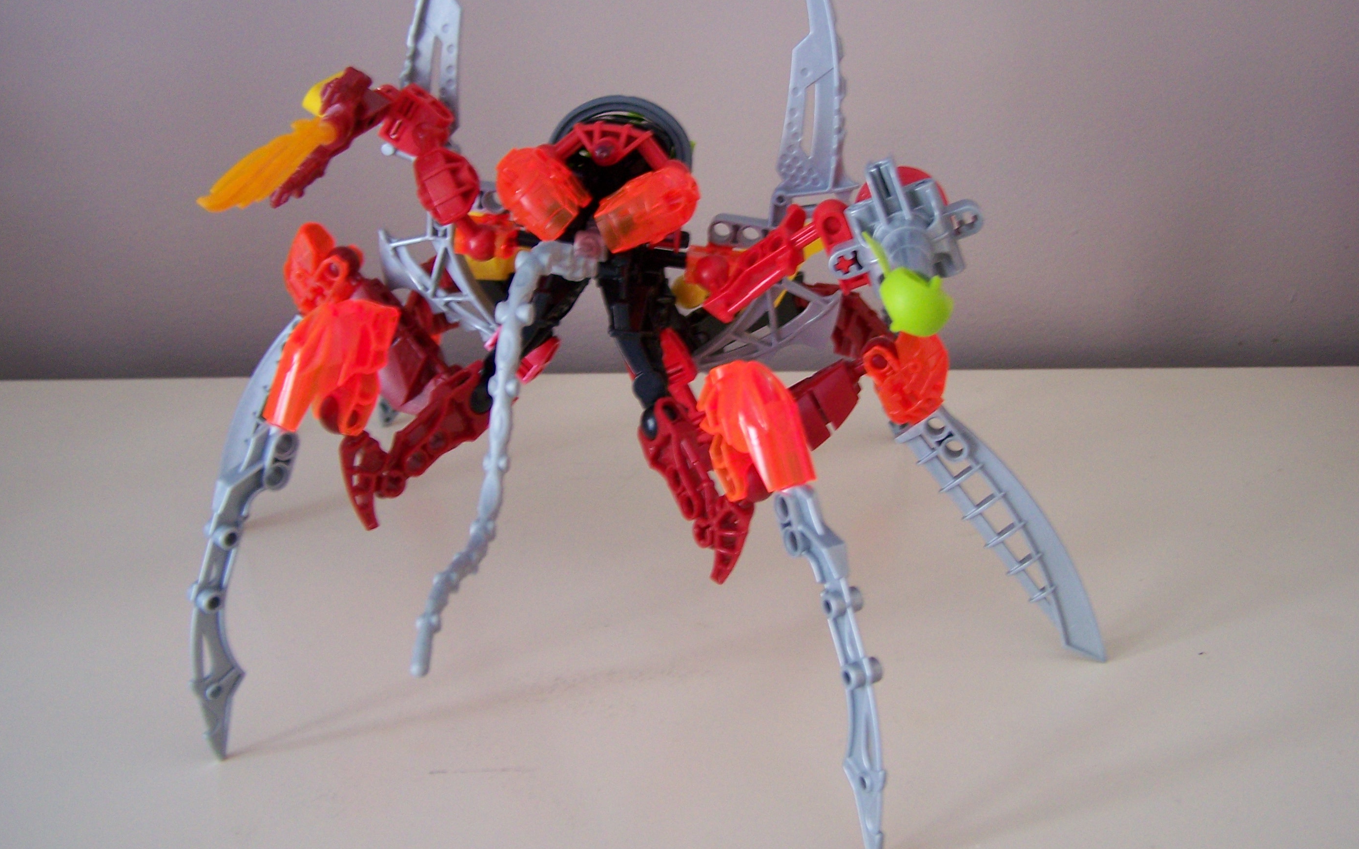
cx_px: 688
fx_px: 1519
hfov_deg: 48.2
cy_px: 350
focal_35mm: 41
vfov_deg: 31.2
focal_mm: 6.3
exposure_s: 1/10
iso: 160
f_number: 2.8
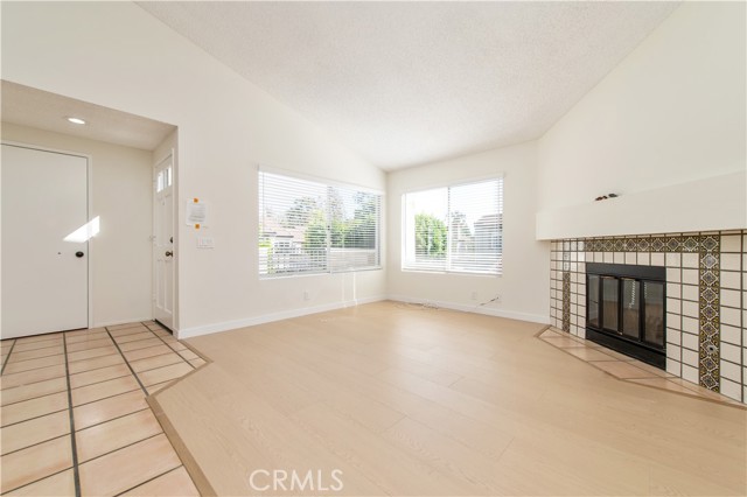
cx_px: 374
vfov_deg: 81.1
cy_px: 248
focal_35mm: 14
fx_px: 290
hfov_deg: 104.3
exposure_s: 1/125
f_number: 5.6
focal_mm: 14
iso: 110
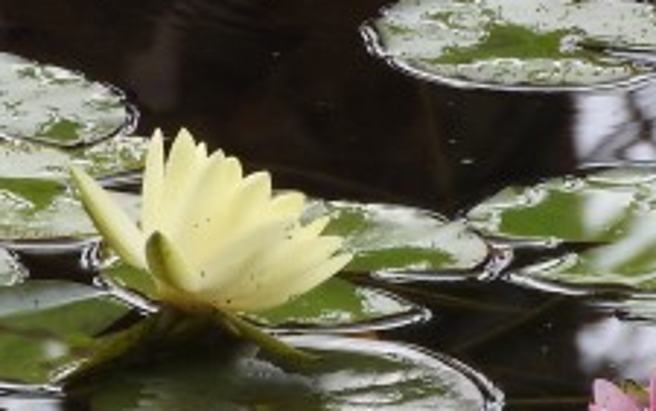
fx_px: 18214
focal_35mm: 1018
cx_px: 350
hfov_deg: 2.1
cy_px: 297
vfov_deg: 1.3
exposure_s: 1/125
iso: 100
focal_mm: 48.4
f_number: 5.5
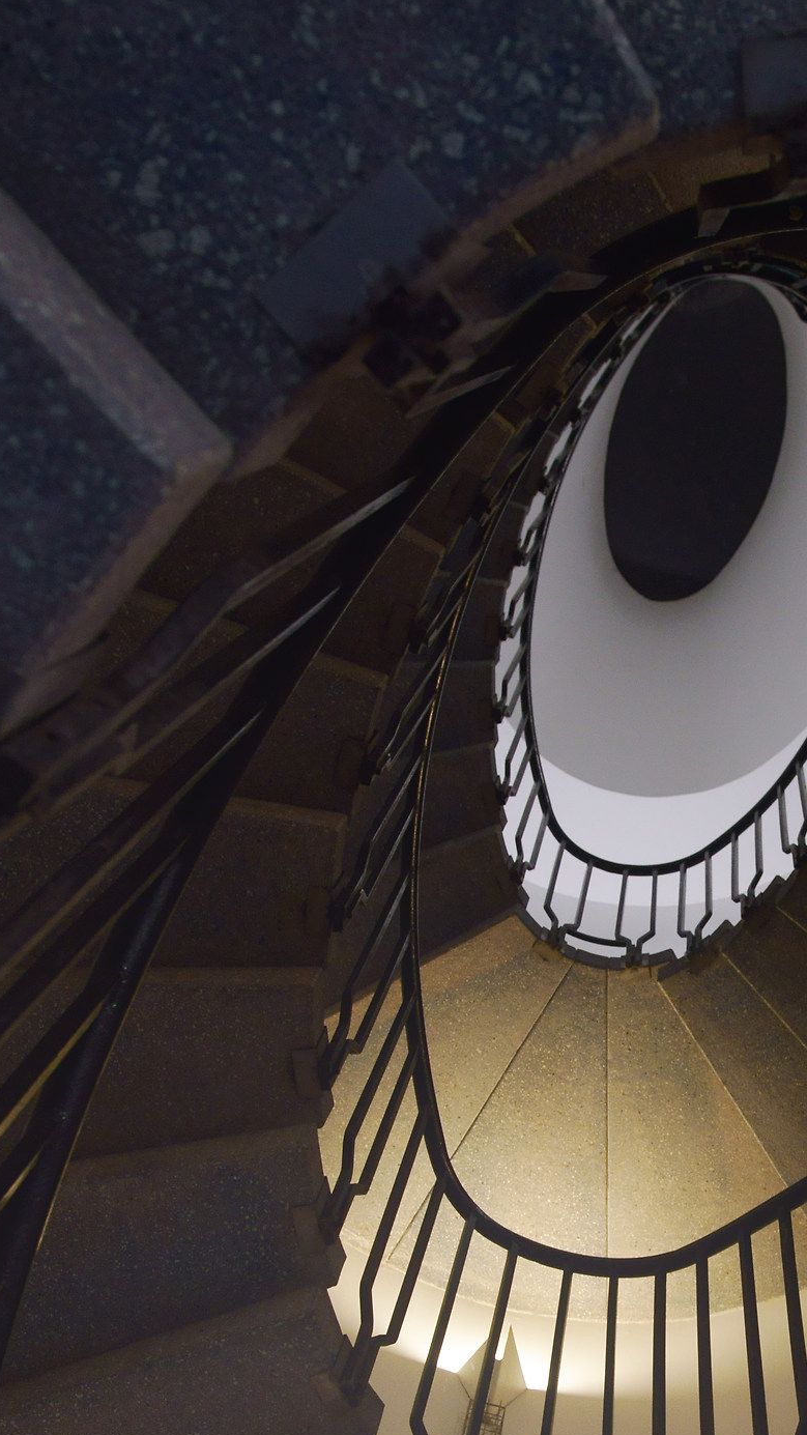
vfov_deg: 41.0
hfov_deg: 23.8
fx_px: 1864
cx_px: 708
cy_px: 1052
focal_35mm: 49
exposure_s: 1/25
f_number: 2.8
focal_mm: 18
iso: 640
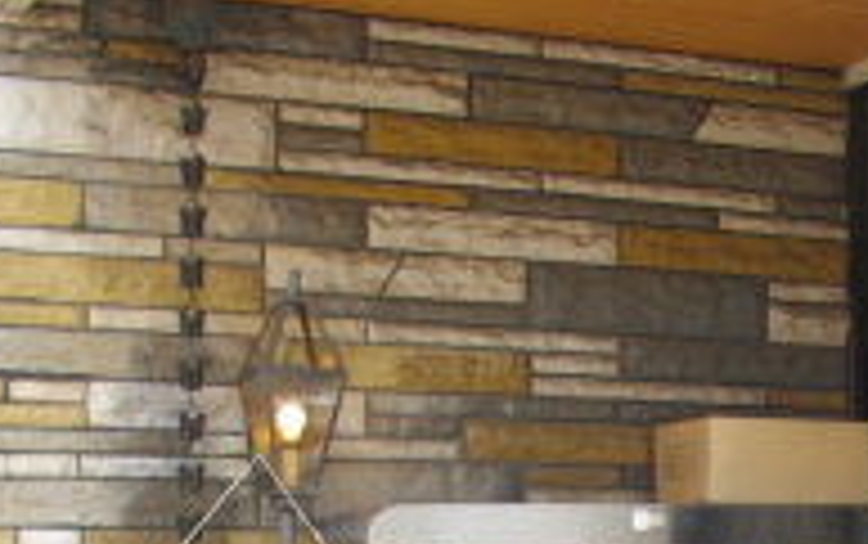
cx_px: 693
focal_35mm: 85
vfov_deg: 14.9
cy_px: 650
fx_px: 2013
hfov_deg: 24.0
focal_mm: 5.7
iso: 100
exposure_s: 1/60
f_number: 8.8
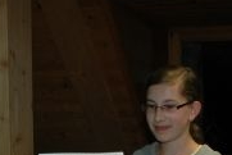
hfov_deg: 24.7
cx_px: 87
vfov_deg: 16.1
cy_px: 182
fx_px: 529
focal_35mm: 82
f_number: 3.5
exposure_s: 1/60
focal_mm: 18
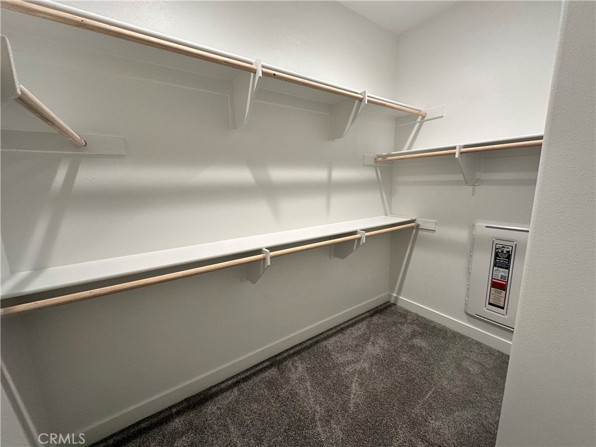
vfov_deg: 85.7
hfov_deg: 102.1
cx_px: 298
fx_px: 241
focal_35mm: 14
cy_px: 224
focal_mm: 2.22
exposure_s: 1/120
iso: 160
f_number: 2.2
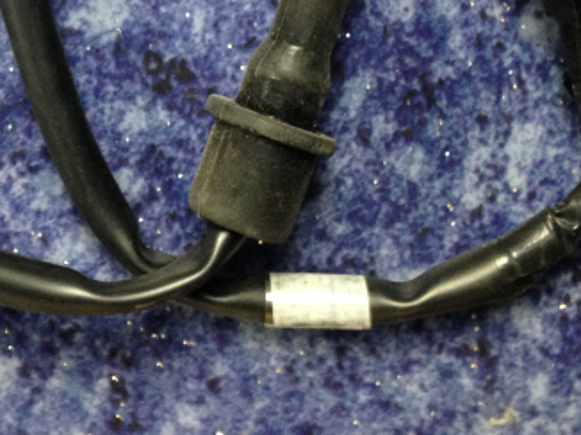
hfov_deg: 23.9
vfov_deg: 17.6
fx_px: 1359
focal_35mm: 81
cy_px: -43
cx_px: 160
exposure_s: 1/20
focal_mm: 4.12
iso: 250
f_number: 2.4
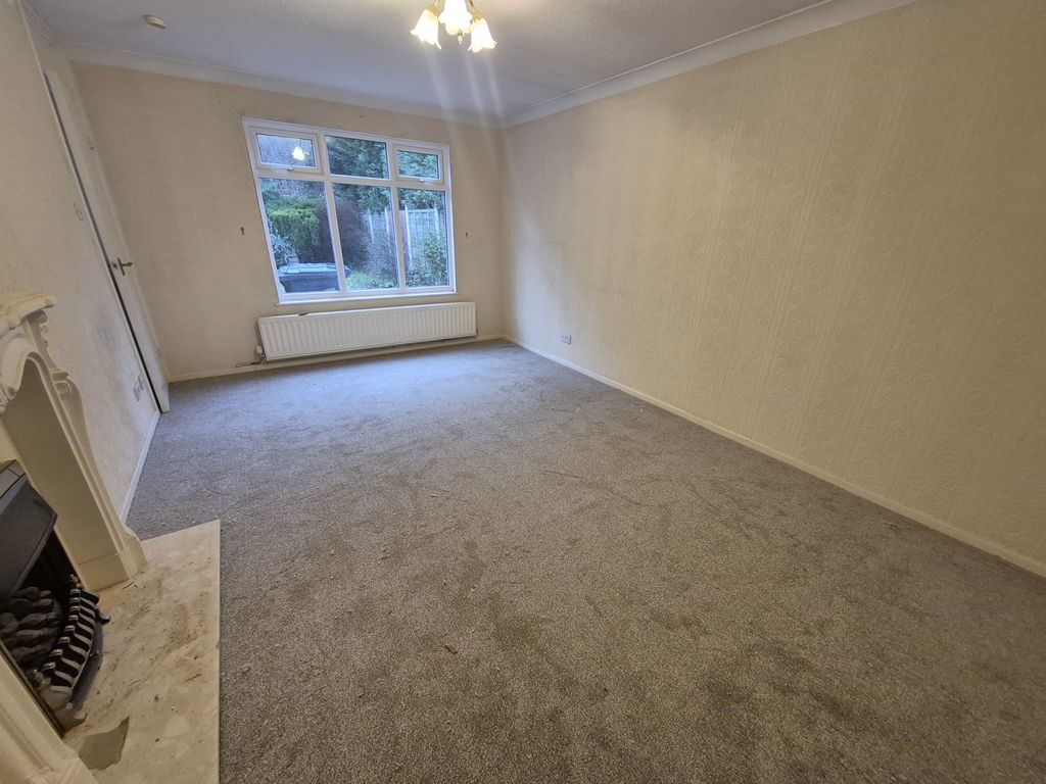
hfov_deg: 106.2
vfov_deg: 89.9
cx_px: 523
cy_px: 392
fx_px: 393
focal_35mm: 13
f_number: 2.2
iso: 500
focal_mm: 1.74
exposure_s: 1/50
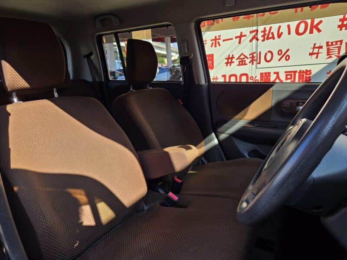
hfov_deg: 73.9
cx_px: 174
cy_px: 130
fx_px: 231
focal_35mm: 23
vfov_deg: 58.9
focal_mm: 5.4
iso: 25
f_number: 1.8
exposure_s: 1/322
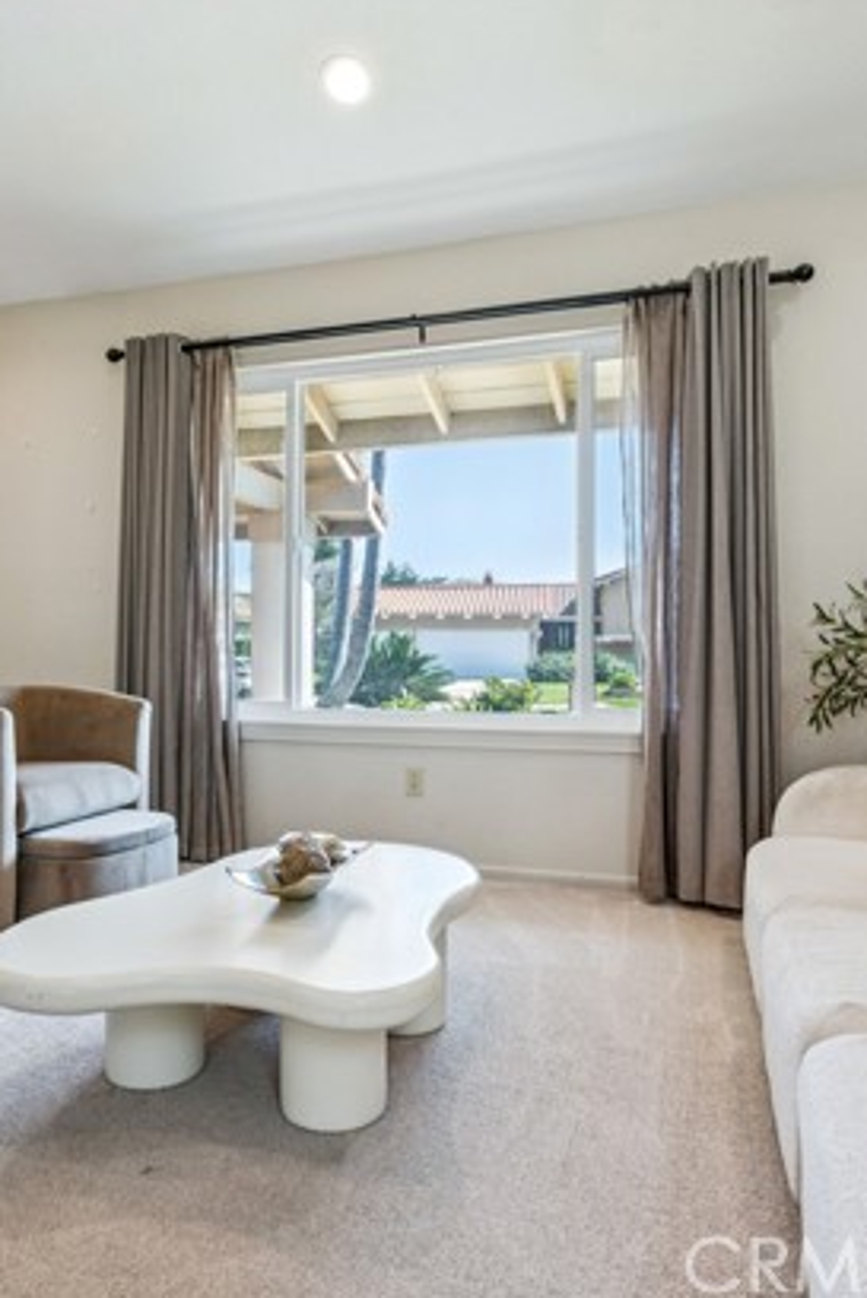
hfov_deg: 50.7
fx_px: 914
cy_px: 635
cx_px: 381
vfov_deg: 70.8
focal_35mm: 25
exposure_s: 1/5
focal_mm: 16.2
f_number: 13
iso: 100
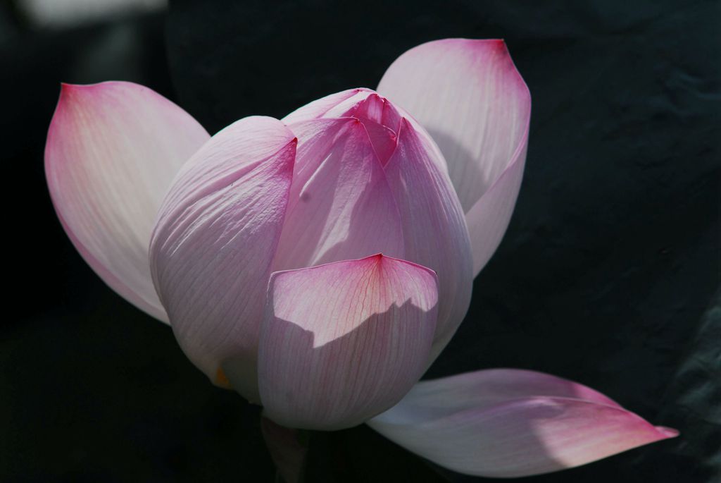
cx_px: 360
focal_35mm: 315
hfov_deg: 6.5
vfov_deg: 4.4
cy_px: 242
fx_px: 6315
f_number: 9
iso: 100
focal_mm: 210
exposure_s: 1/320
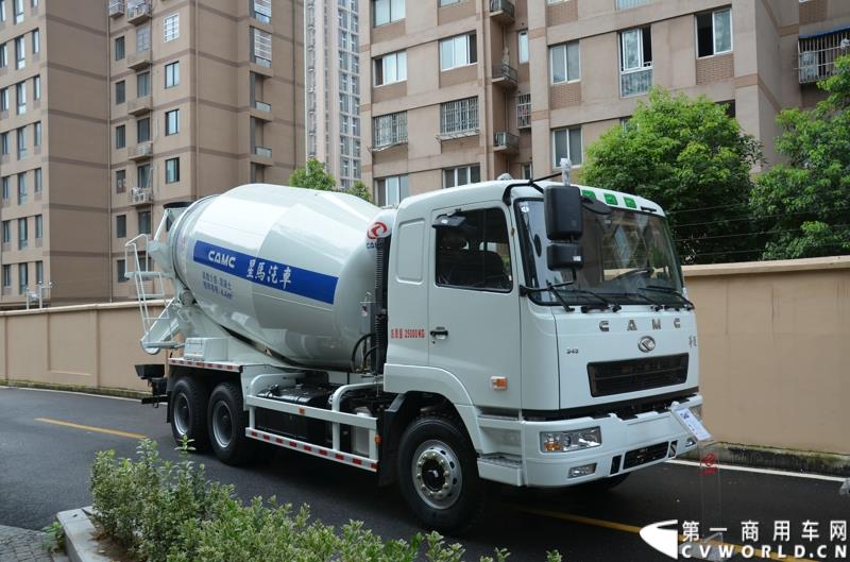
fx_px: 742
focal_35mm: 32
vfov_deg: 41.5
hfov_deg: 59.6
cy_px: 281
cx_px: 425
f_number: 7.1
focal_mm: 21
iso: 200
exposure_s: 1/200
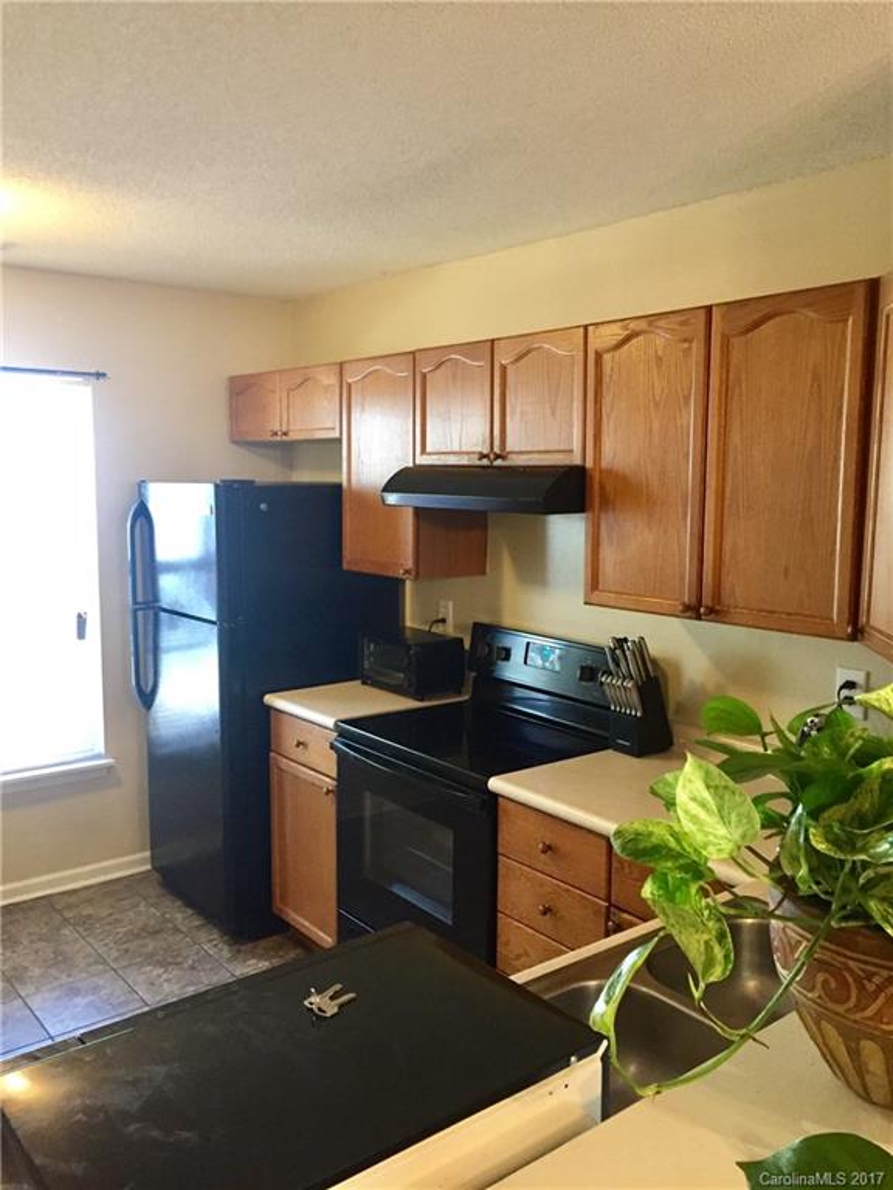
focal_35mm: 29
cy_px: 595
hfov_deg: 48.2
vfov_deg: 61.7
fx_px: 997
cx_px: 446
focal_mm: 4.15
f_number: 2.2
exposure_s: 1/30
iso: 200
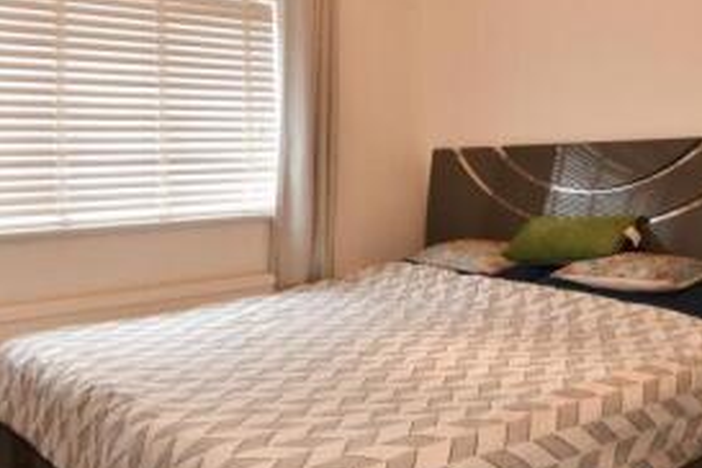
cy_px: 161
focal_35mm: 36
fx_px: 702
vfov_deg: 36.5
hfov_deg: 52.5
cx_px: 261
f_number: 8
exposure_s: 1
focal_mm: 10
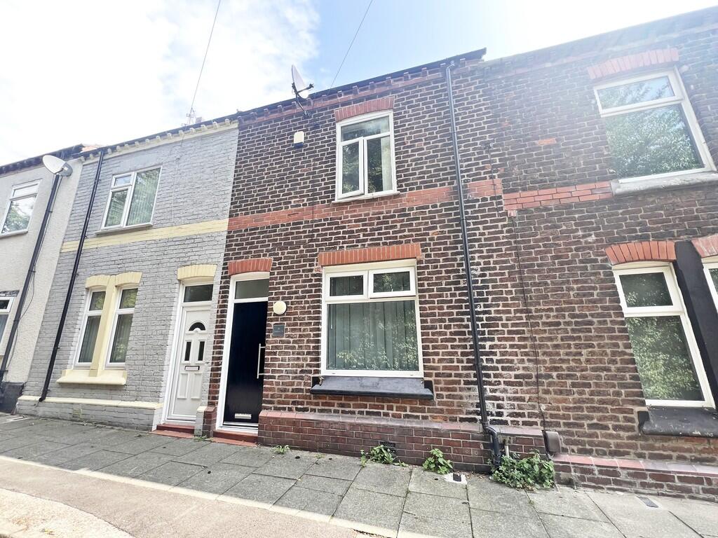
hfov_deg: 106.2
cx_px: 359
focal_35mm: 13
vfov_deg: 89.9
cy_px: 269
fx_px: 270
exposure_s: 1/190
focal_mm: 1.57
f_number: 1.8
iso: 32
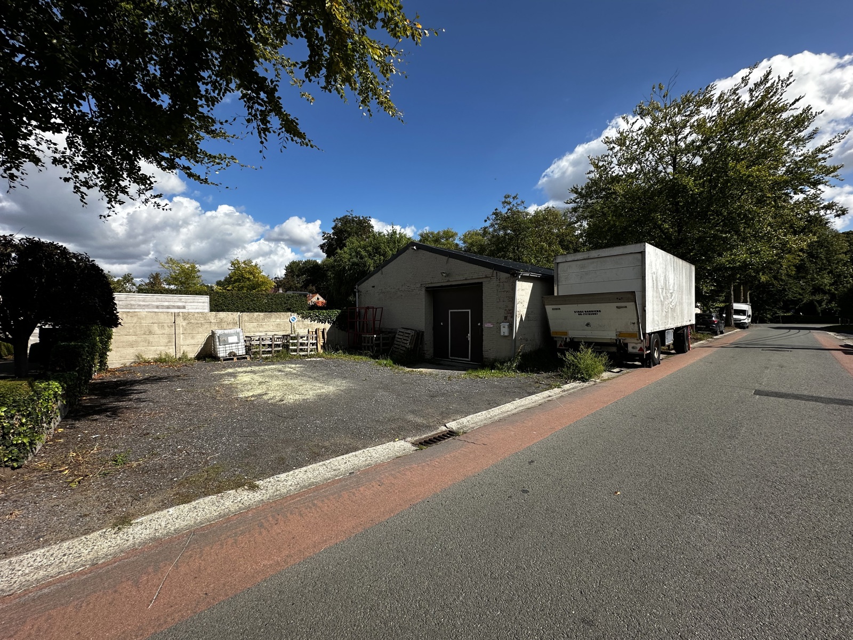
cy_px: 320
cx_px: 426
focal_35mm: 14
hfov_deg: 102.1
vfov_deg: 85.7
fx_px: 345
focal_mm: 2.22
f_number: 2.2
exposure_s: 1/1553
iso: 50
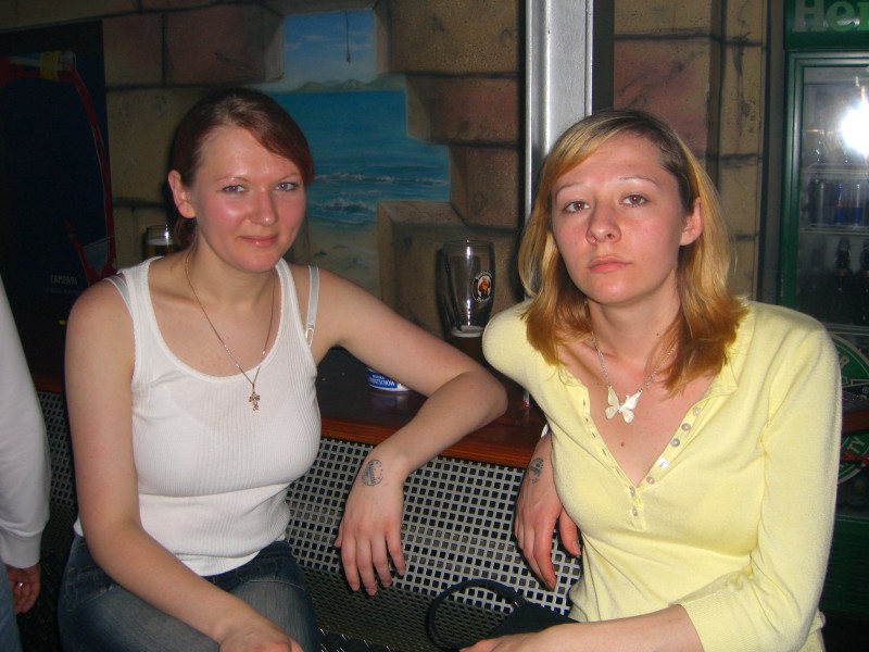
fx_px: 954
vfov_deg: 37.7
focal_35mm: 38
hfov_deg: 49.0
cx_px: 434
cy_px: 326
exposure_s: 1/60
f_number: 2.8
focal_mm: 7.9
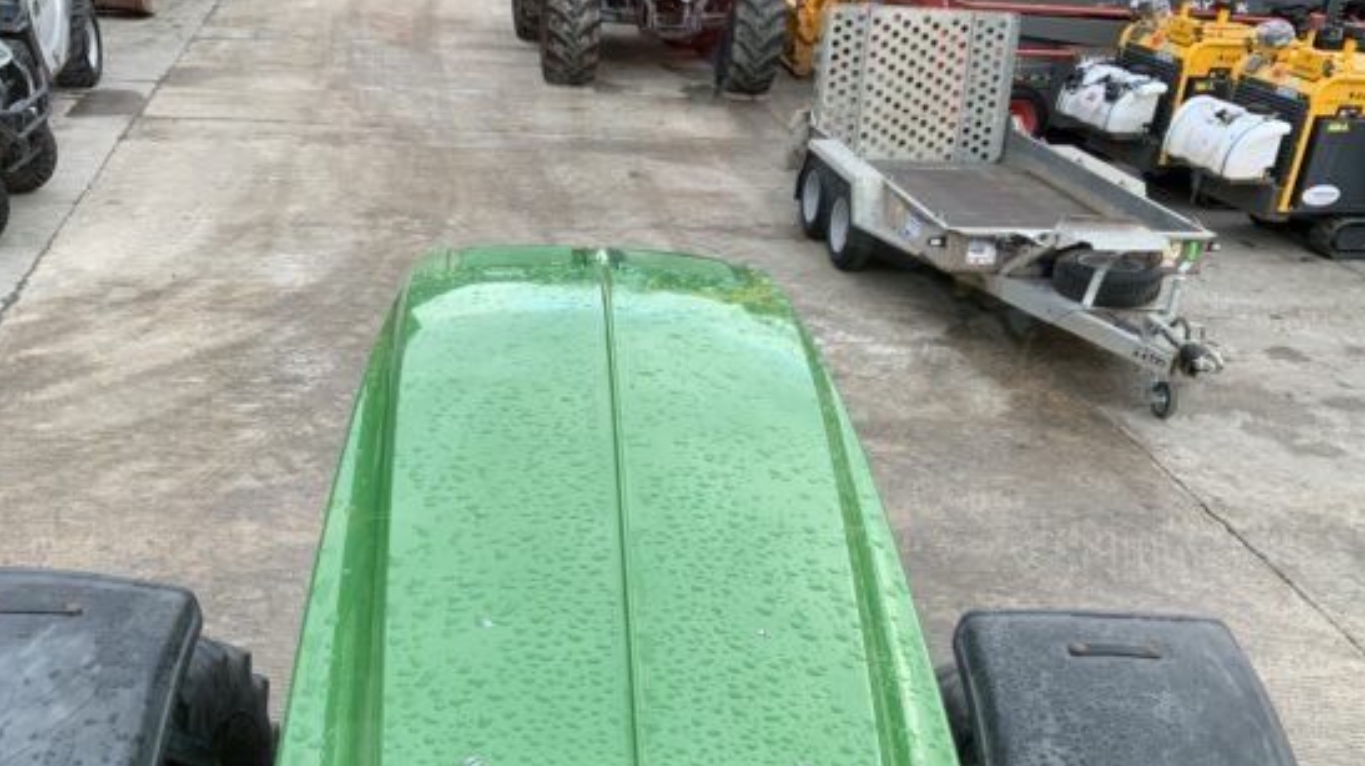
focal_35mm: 37
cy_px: 509
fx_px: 1338
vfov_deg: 31.7
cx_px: 651
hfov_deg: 54.0
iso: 25
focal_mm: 3
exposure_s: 1/122
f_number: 1.8
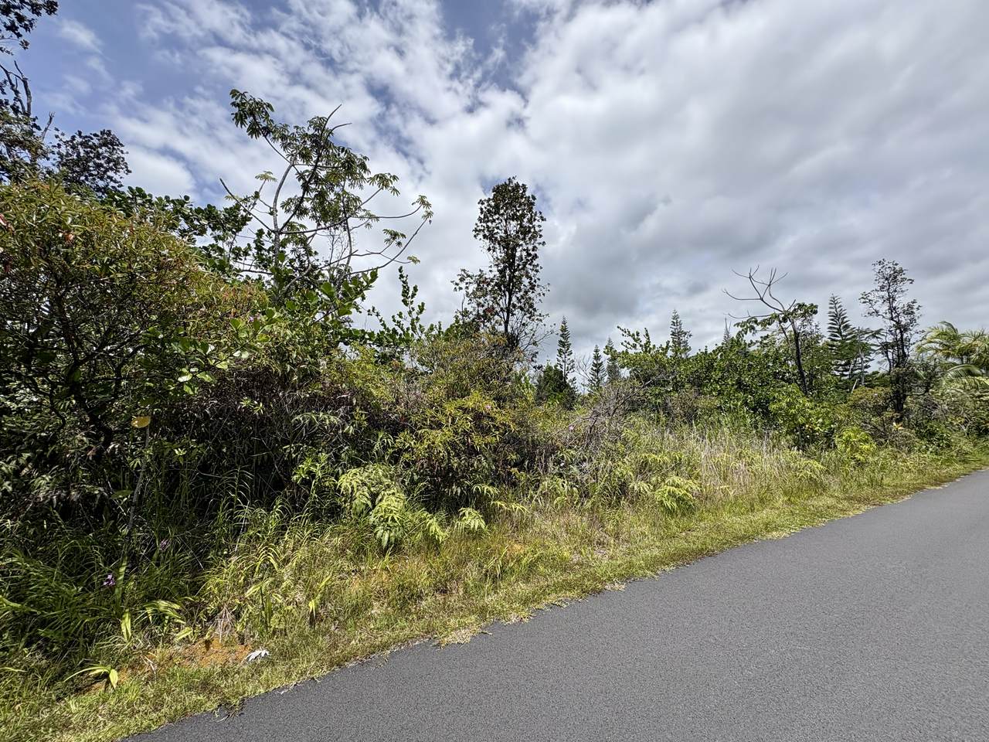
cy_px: 371
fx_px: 400
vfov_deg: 85.7
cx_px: 494
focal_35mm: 14
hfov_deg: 102.1
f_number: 2.2
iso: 50
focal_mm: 2.22
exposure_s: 1/2028
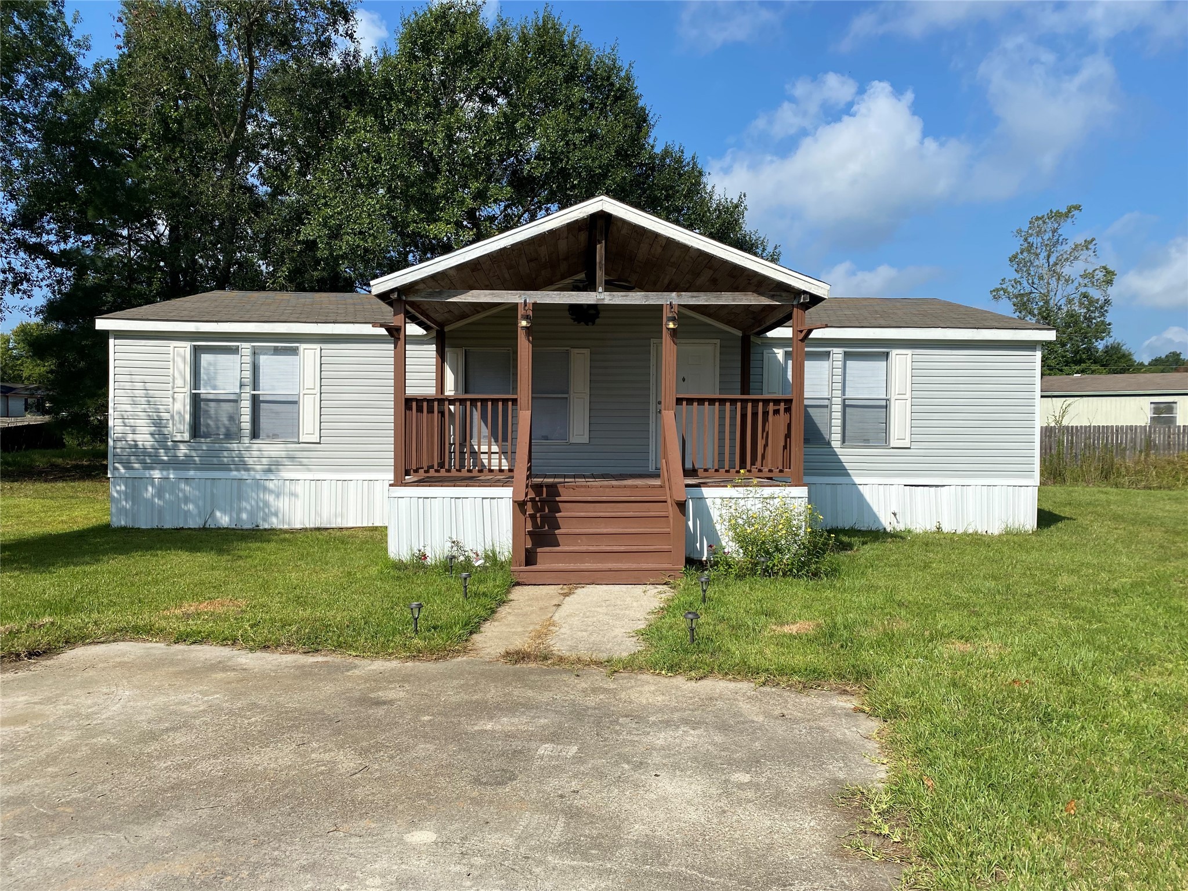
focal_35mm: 26
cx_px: 594
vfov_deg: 53.1
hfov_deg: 67.3
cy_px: 446
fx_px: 892
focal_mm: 4.25
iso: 32
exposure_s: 1/3846
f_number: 1.8
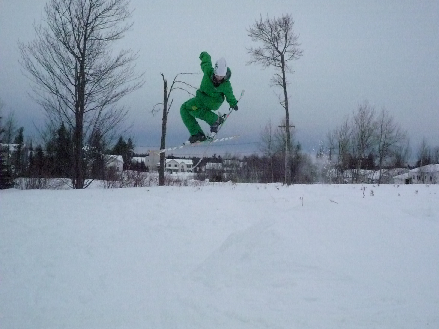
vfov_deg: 40.7
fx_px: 444
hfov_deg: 52.6
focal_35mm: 35
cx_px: 220
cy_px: 164
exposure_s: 1/2000
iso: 1600
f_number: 10
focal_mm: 7.4
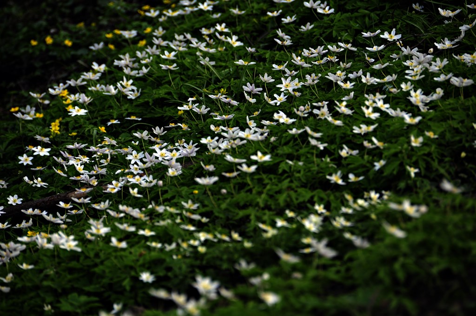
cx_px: 238
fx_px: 3962
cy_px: 158
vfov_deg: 4.6
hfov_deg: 6.9
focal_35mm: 300
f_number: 5.6
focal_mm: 200
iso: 200
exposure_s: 1/160
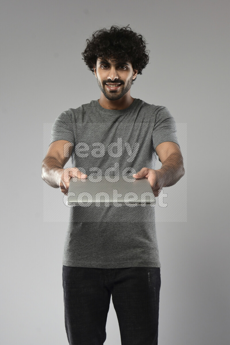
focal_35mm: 62
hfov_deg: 21.9
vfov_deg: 32.4
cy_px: 172
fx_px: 594
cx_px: 115
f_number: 6.3
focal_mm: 62
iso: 400
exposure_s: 1/125
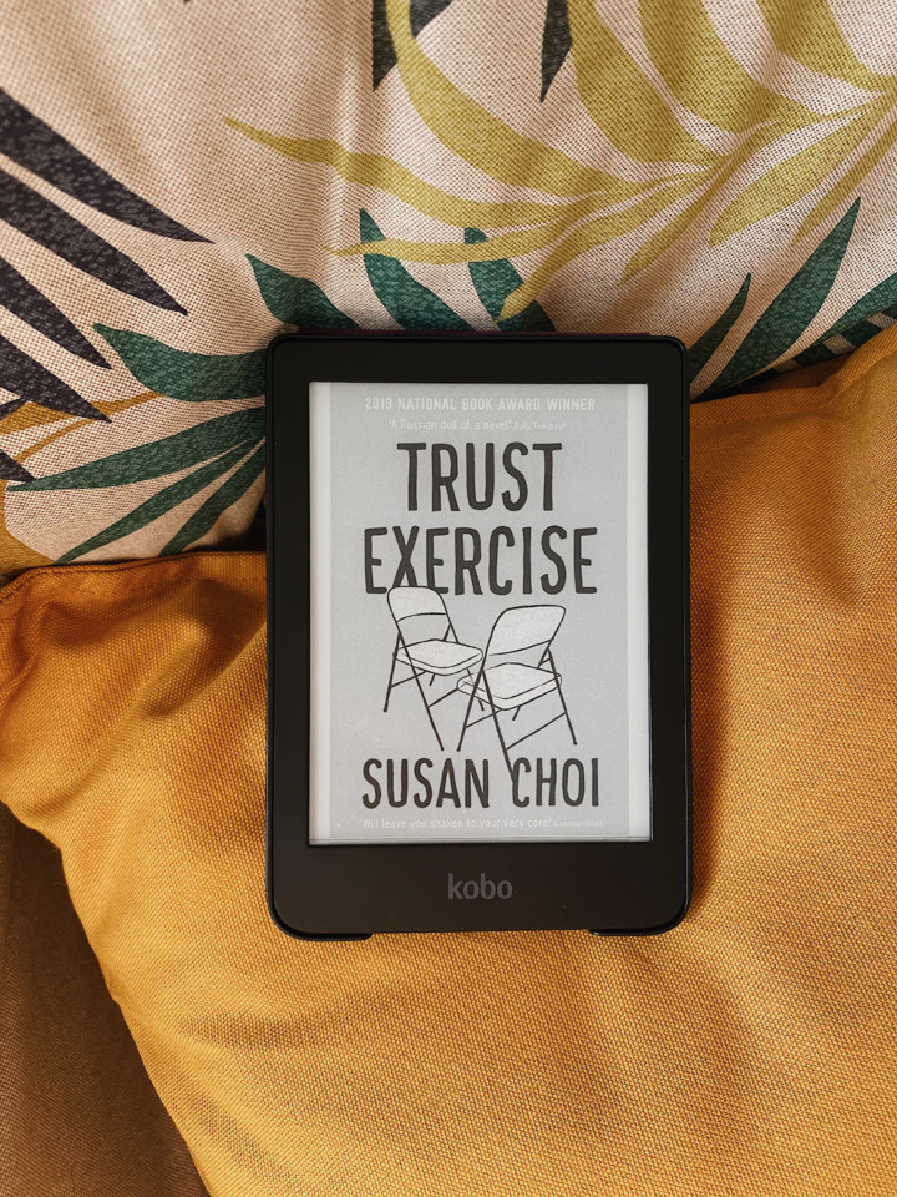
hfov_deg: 53.1
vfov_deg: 67.3
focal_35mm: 26
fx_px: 898
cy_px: 598
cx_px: 448
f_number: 1.8
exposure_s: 1/122
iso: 64
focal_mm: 4.25
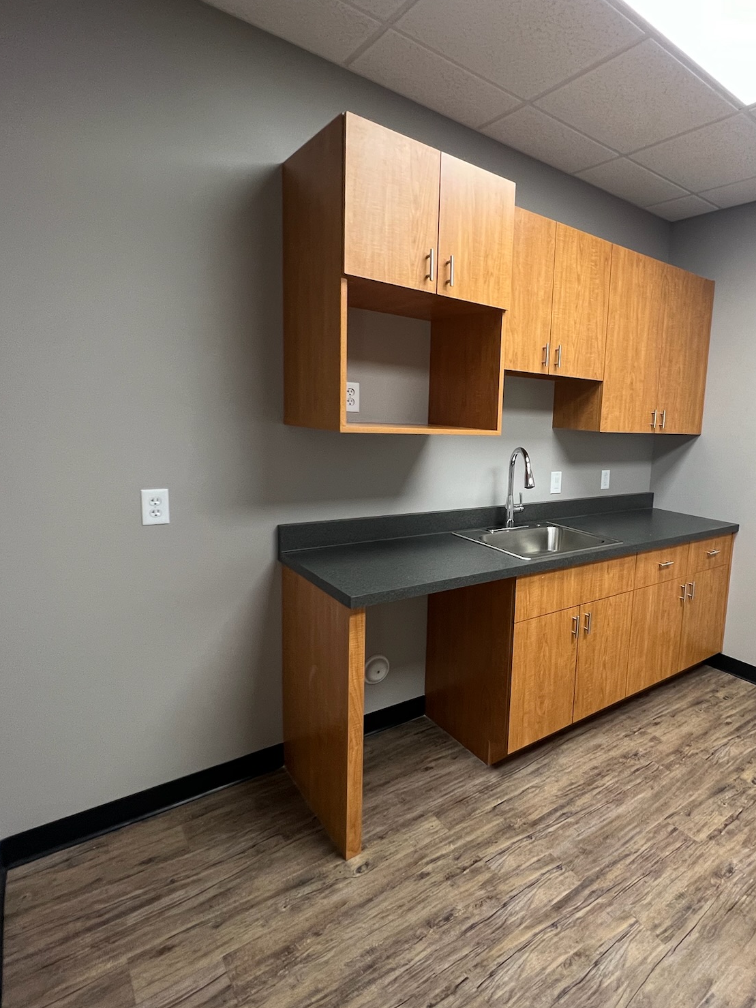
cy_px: 493
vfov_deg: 87.7
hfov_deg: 68.0
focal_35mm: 18
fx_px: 524
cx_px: 547
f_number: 1.8
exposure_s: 1/60
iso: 250
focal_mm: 1.57
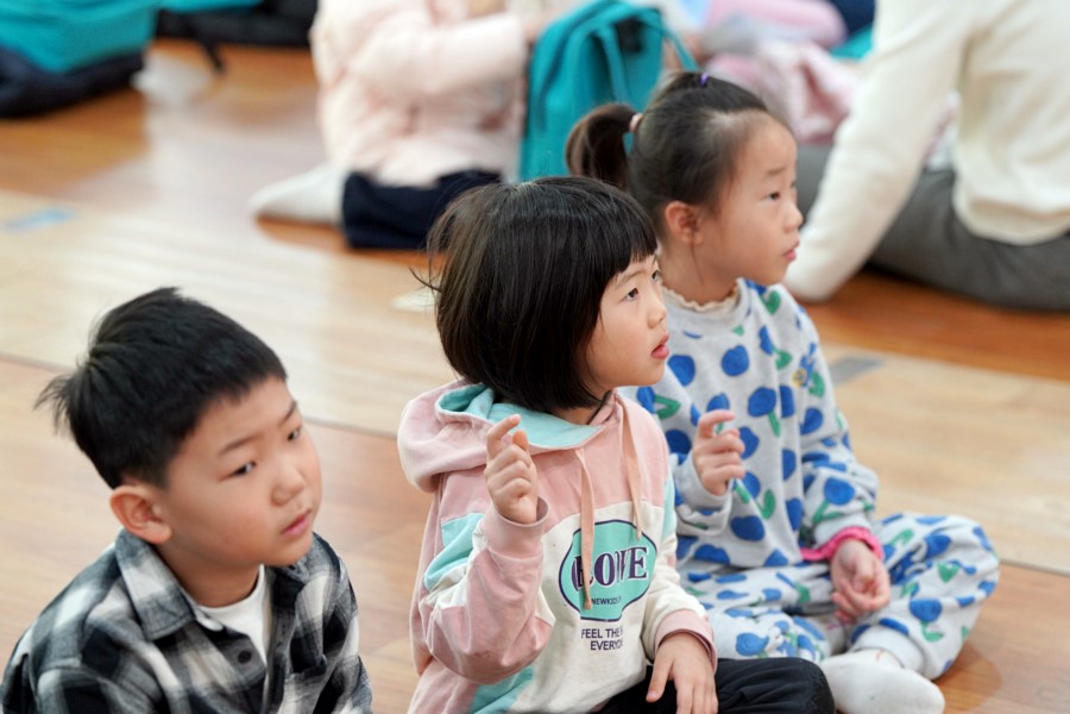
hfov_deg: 15.3
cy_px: 357
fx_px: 3982
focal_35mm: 134
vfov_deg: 10.2
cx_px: 535
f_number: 4
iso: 1600
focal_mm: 134
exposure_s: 1/160
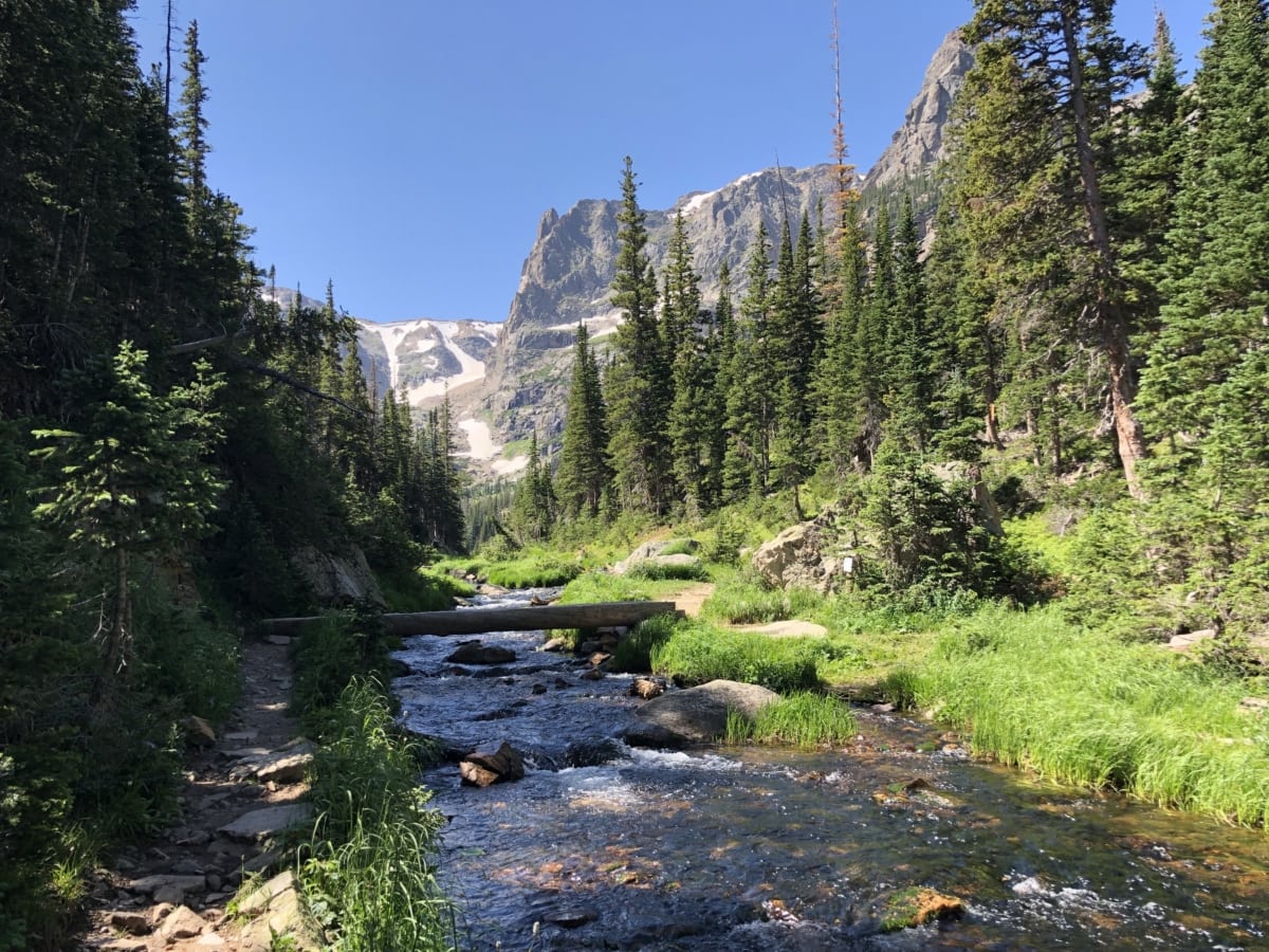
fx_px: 1026
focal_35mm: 28
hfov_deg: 63.4
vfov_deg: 49.7
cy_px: 476
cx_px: 634
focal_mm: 4
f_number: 1.8
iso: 20
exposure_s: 1/521
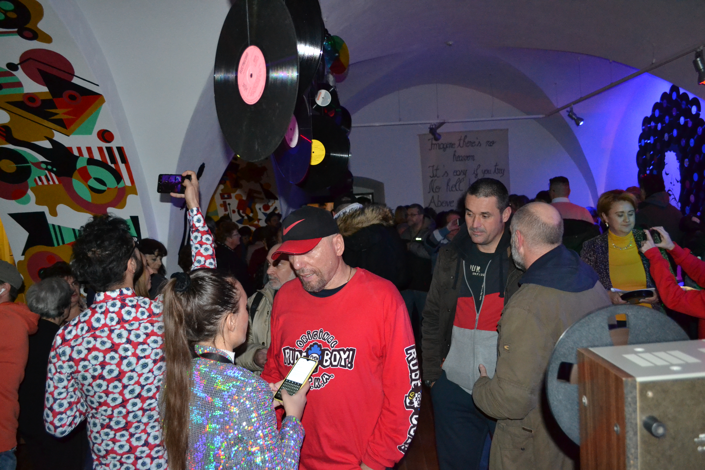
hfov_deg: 57.2
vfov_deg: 40.0
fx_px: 646
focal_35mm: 33
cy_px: 235
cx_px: 352
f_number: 3.8
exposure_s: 1/60
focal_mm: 22
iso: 3200
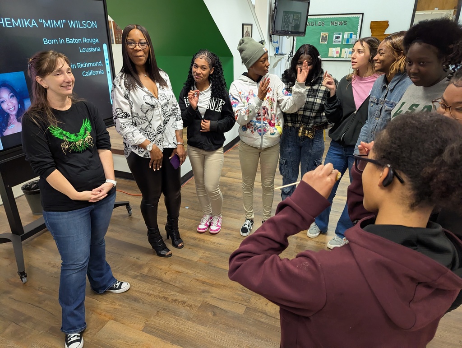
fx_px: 321
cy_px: 174
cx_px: 231
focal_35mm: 24
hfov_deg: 71.5
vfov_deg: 56.9
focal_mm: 6.81
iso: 568
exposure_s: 1/120
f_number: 1.85
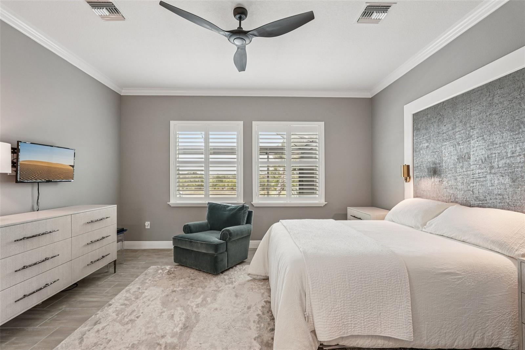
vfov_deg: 73.7
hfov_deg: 96.7
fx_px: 233
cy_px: 175
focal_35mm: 16
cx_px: 262
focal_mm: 16
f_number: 8
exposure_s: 1/15
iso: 400
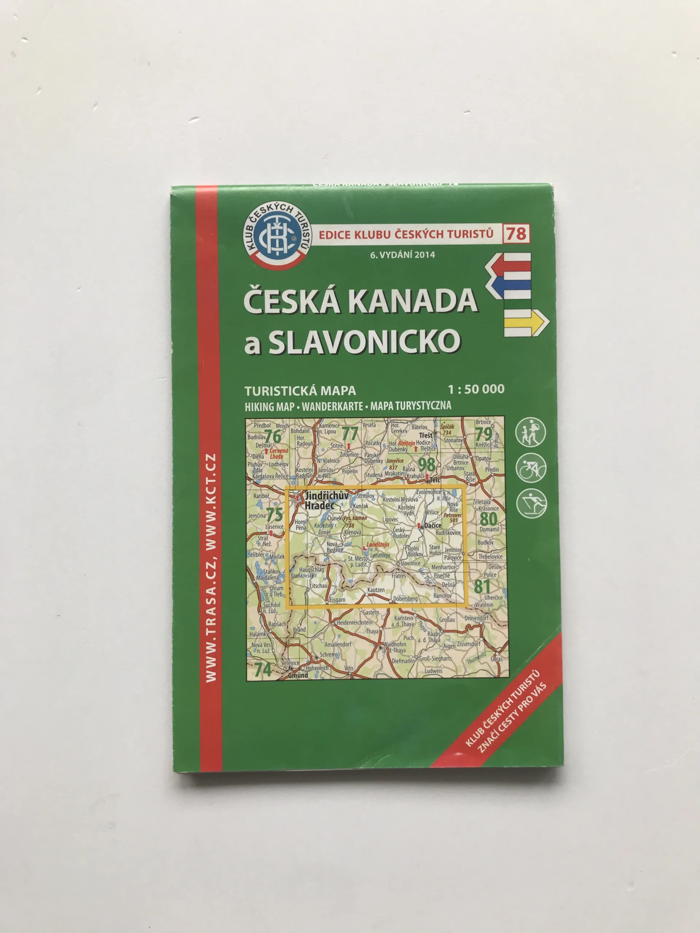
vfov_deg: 63.4
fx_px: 755
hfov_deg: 49.7
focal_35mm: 28
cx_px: 350
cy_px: 466
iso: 40
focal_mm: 3.99
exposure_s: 1/100
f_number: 1.8
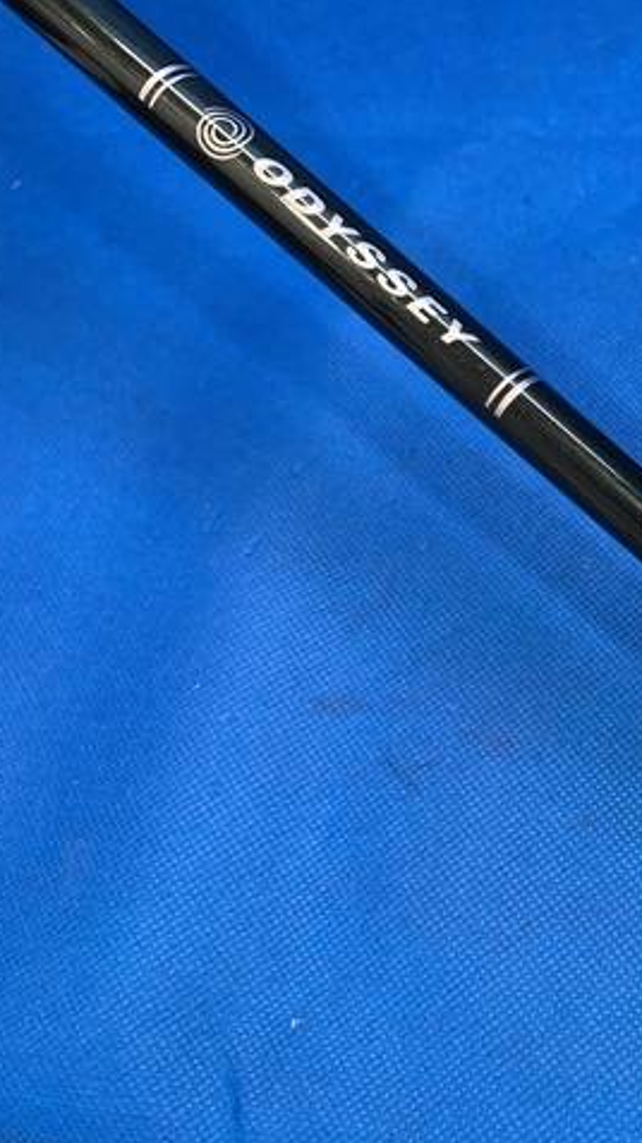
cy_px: 573
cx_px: 750
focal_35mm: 38
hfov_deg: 27.7
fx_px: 1151
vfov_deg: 52.8
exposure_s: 1/60
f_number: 1.8
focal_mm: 4.25
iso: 100
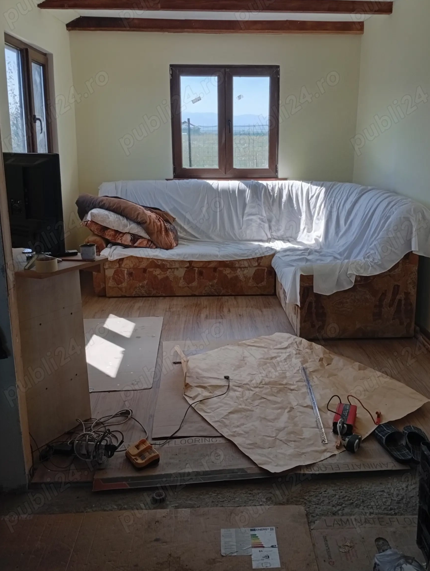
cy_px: 262
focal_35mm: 31
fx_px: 512
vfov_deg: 58.2
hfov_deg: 45.5
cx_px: 229
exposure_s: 1/50
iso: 52
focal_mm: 3.98
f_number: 1.8
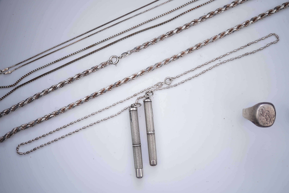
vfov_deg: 29.9
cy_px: 96
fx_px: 361
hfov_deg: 43.6
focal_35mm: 45
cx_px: 144
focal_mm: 30
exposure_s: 1/60
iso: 100
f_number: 4.5
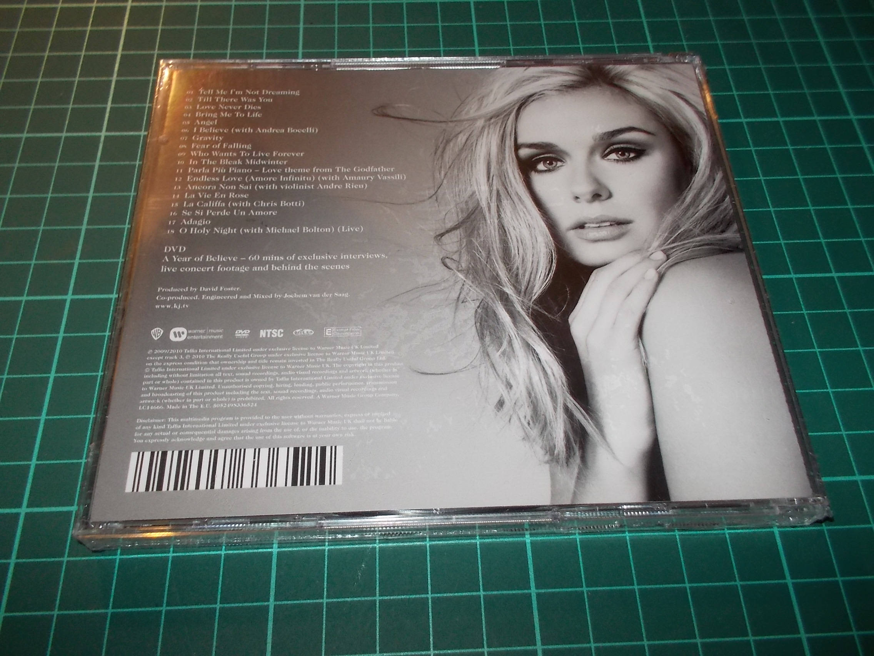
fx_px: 732
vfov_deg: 48.2
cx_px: 437
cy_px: 328
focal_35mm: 29
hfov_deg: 61.7
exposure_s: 1/30
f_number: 3.3
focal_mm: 4.1
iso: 200
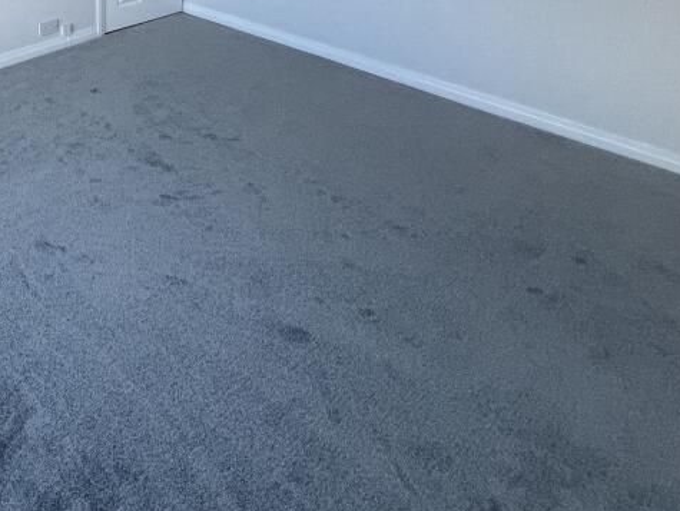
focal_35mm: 28
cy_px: 0
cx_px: 33
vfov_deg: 42.9
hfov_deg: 53.0
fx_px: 550
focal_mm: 1.57
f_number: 1.8
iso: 100
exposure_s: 1/100
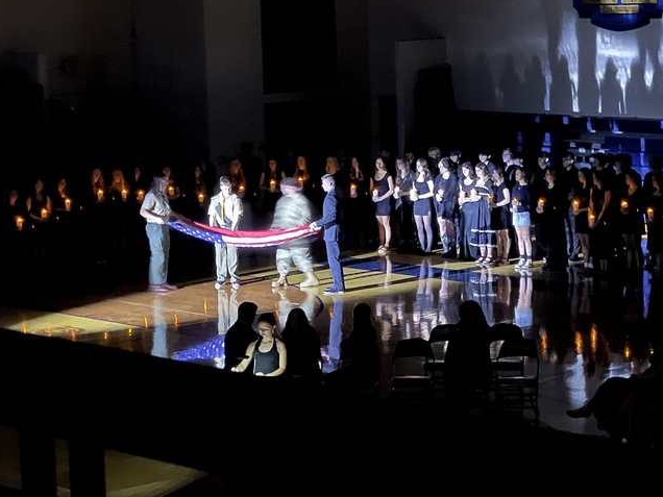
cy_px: 230
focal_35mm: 121
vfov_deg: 12.2
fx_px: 2318
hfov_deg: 16.2
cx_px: 441
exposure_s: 1/4
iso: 640
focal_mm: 9
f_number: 2.8
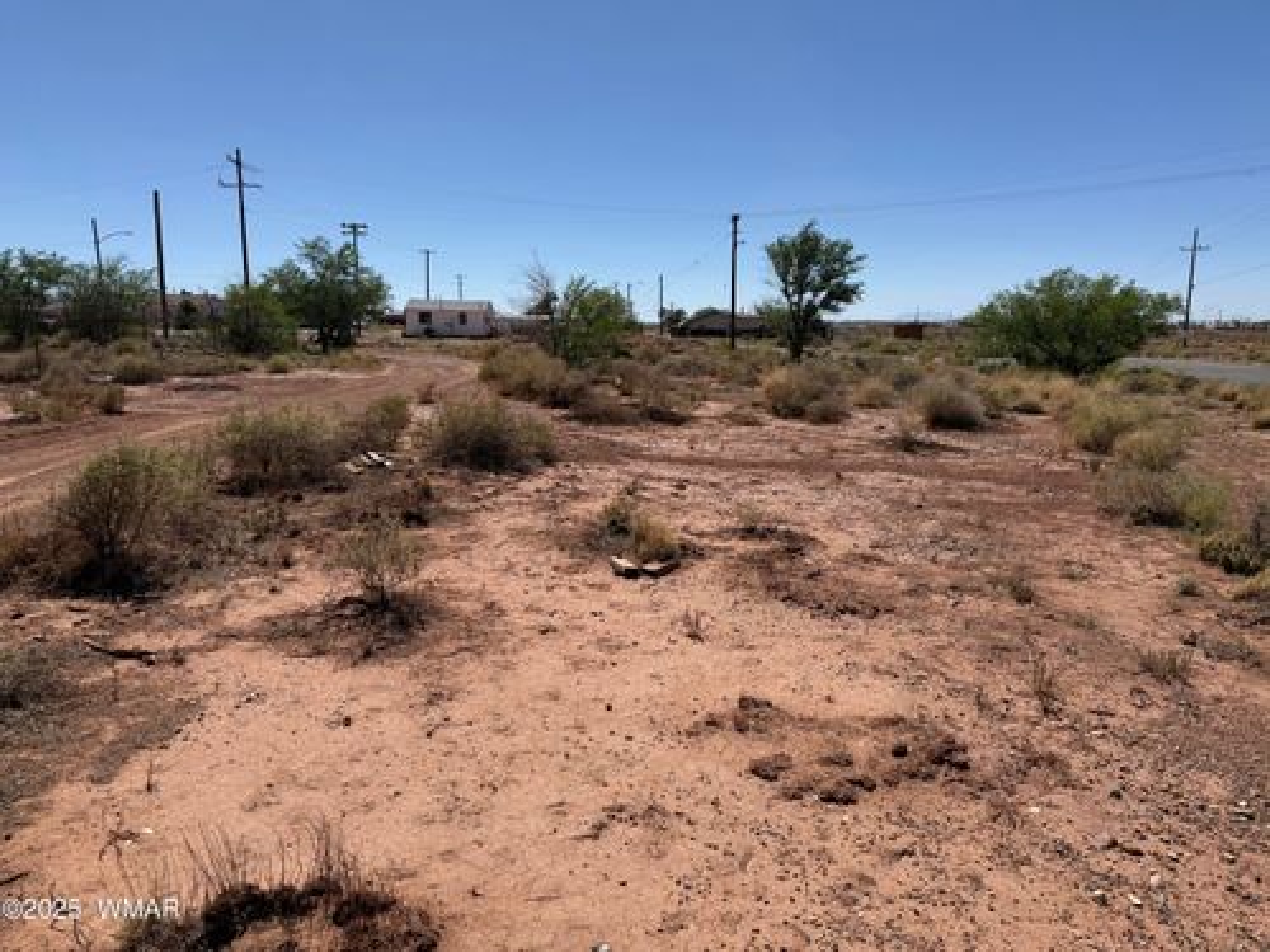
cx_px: 635
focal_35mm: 24
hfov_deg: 71.6
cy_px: 476
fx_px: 881
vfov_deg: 56.8
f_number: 1.78
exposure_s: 1/7353
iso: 80
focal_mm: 6.76
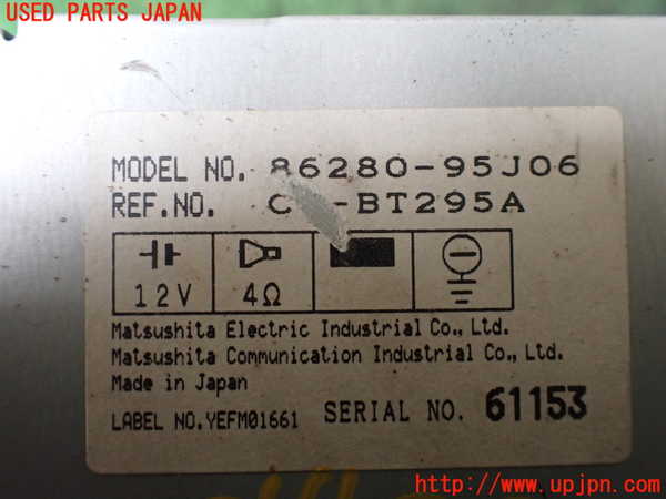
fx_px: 577
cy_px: 250
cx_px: 333
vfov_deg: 46.8
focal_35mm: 30
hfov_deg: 60.0
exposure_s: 1/125
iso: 500
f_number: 2.3
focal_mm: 5.4
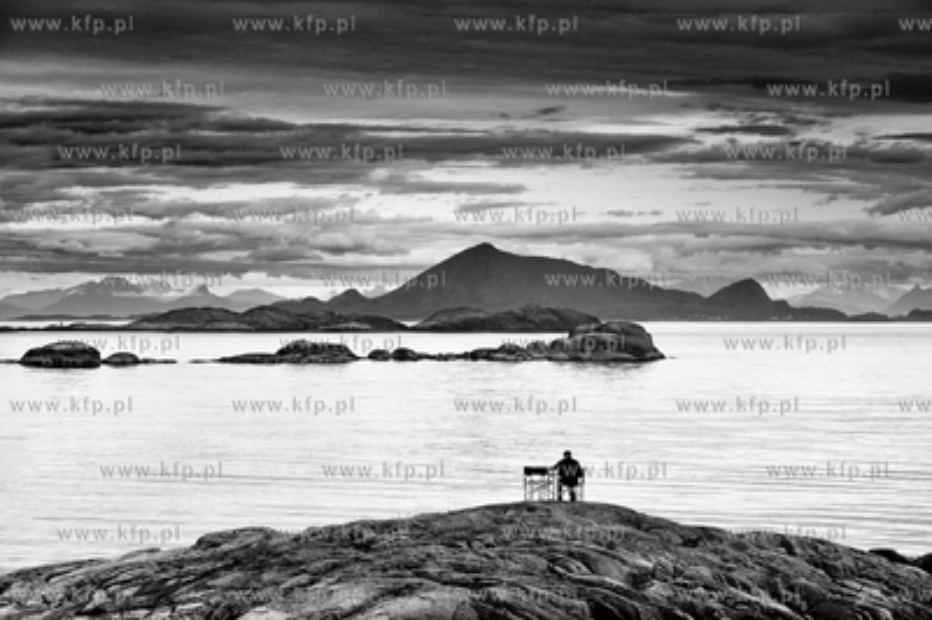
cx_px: 466
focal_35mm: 112
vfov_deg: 12.2
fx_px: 2897
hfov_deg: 18.3
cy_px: 310
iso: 400
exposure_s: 1/125
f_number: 9
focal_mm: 112
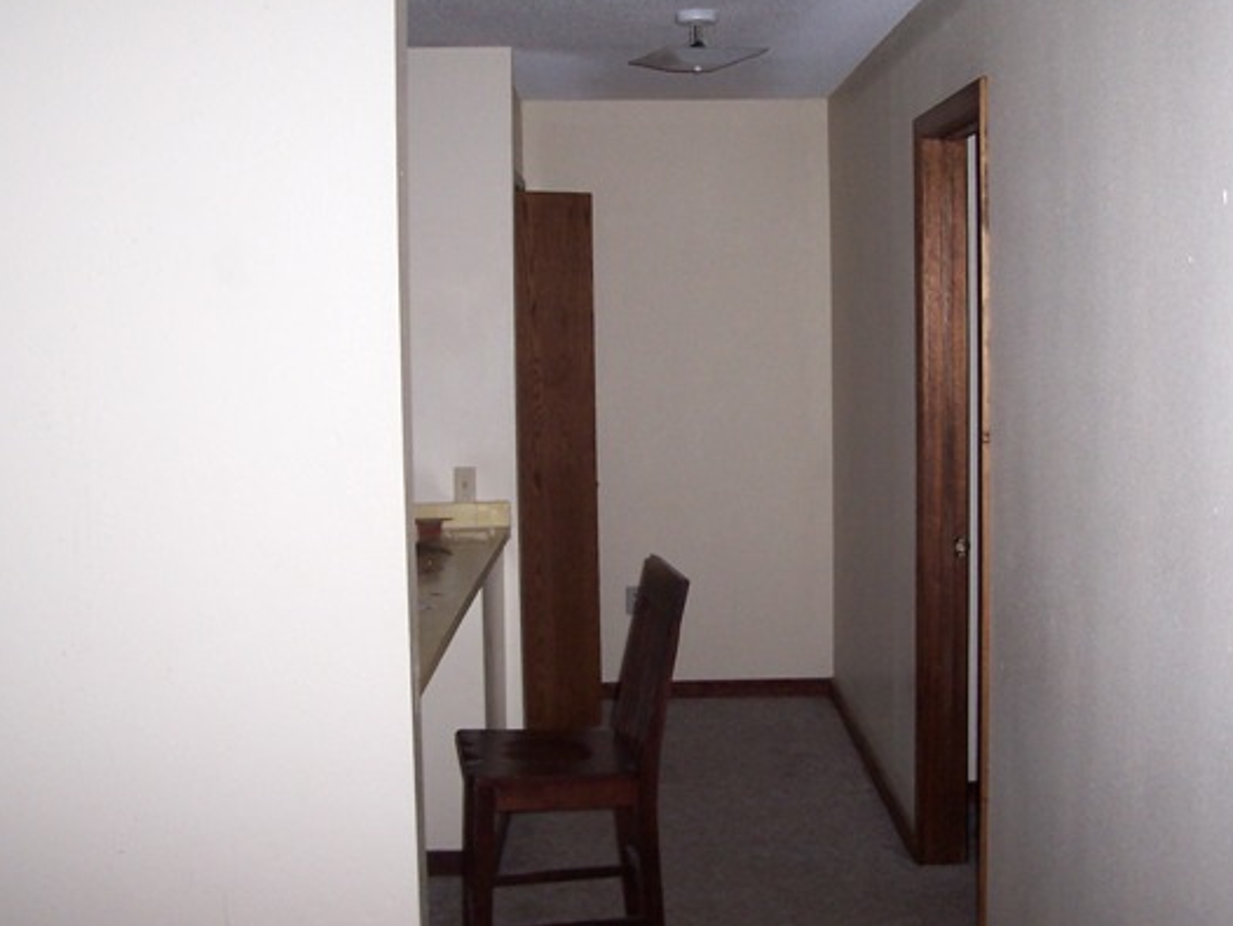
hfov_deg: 42.0
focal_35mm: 45
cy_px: 384
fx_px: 1604
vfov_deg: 32.1
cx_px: 666
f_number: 2.8
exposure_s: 1/60
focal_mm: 5.6
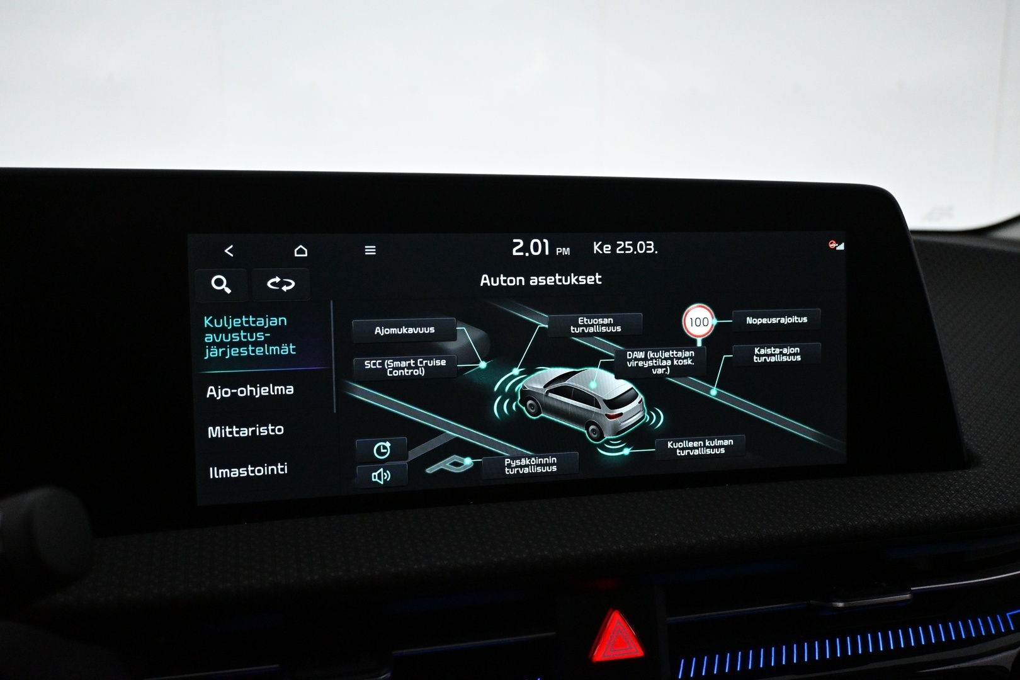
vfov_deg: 43.6
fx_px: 850
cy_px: 340
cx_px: 510
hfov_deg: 61.9
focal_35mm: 30
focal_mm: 20
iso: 4000
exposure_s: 1/200
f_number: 3.8
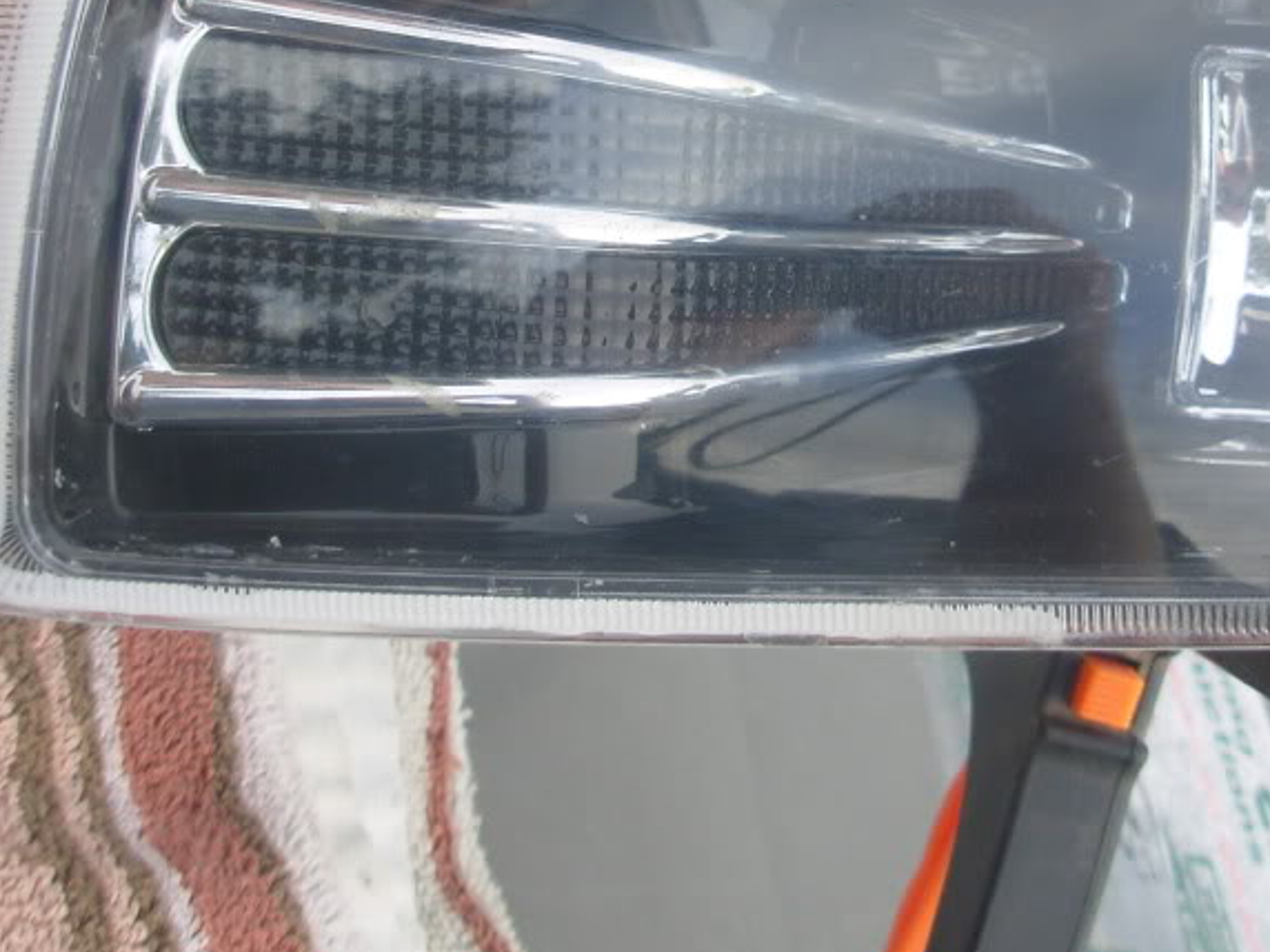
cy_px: 186
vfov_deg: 21.3
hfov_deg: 28.3
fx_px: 2495
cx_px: 888
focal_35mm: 68
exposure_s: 1/176
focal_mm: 6.3
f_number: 2.9
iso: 50
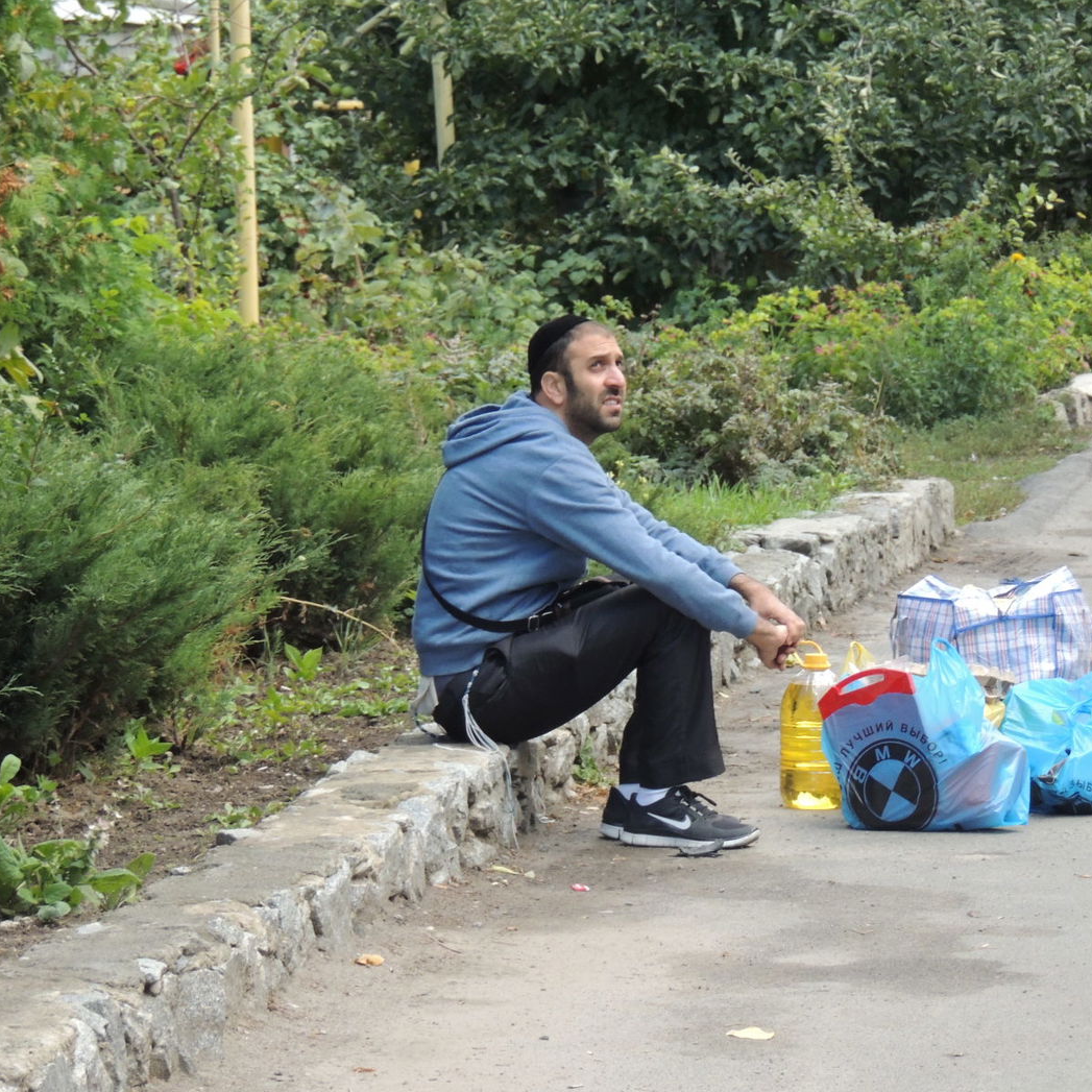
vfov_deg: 8.7
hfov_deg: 8.7
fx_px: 7174
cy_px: 547
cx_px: 694
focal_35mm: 201
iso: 400
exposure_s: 1/320
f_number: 4.5
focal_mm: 30.3
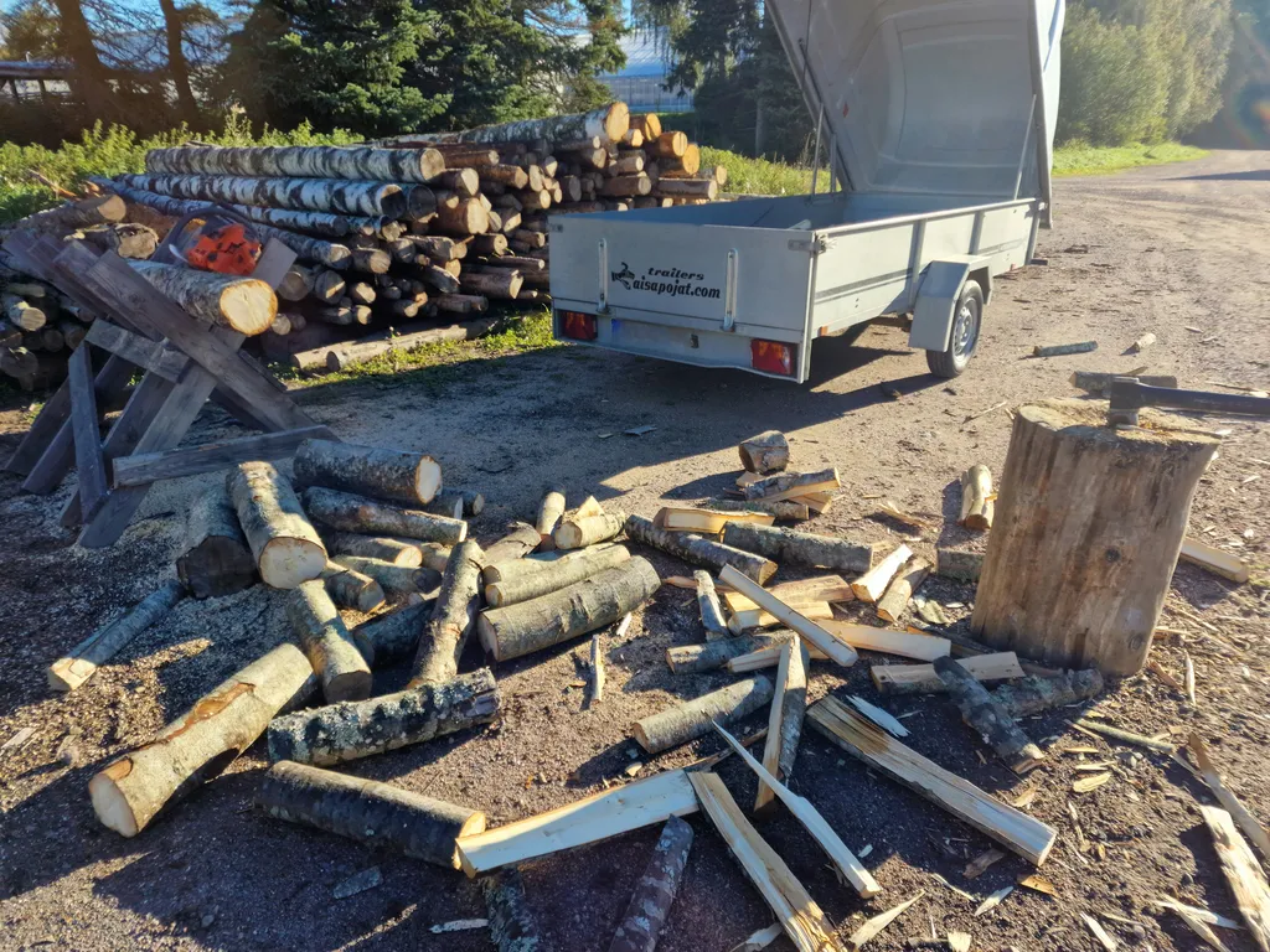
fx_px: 844
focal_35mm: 23
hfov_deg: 73.9
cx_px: 635
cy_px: 476
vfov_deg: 58.9
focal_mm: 6.4
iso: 50
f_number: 1.8
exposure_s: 1/400
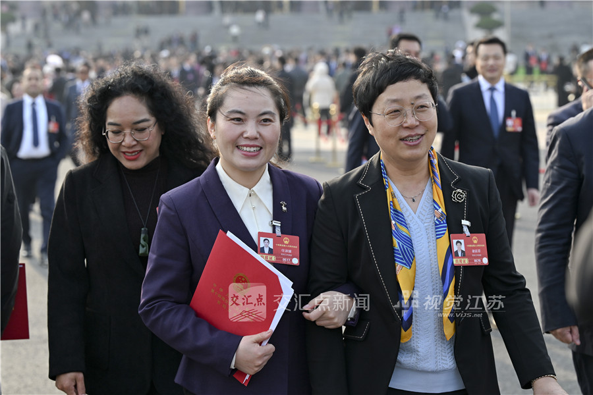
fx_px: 1153
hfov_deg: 28.8
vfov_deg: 19.5
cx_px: 296
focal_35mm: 70
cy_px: 198
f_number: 4
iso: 320
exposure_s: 1/1000
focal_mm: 70
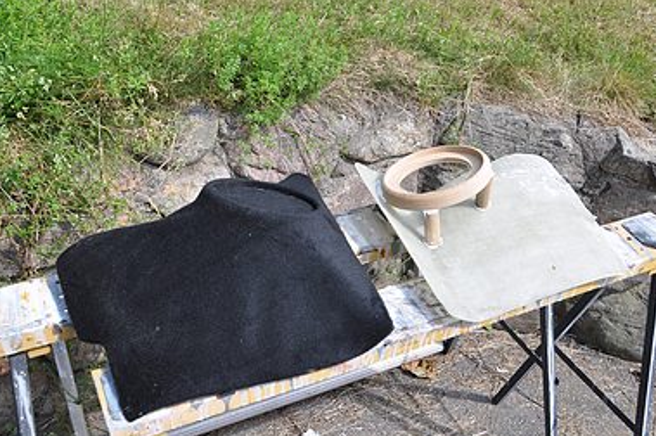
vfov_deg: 33.7
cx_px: 334
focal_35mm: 40
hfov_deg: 49.0
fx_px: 720
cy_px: 218
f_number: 8
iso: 200
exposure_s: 1/250
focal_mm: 25
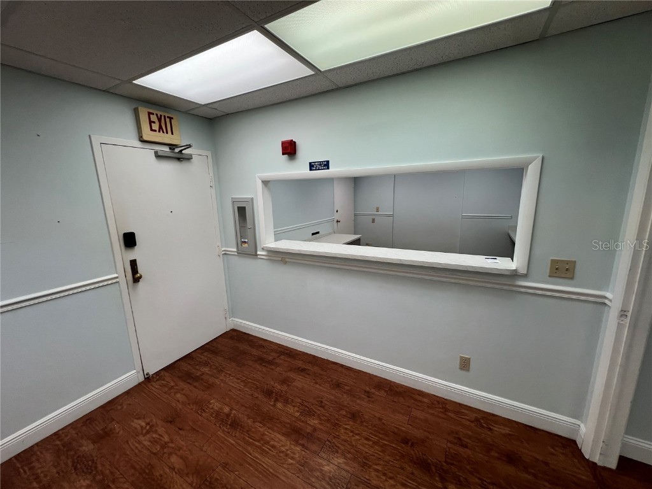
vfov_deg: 89.9
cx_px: 326
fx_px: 245
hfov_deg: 106.2
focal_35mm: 13
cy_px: 244
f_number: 1.8
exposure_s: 1/120
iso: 64
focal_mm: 1.57
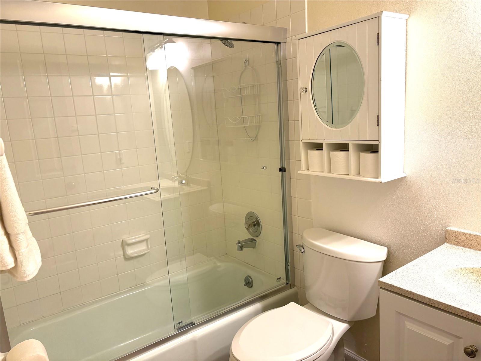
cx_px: 240
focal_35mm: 26
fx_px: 361
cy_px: 180
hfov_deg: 67.3
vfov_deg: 53.1
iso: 125
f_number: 1.6
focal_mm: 5.96
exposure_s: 1/142
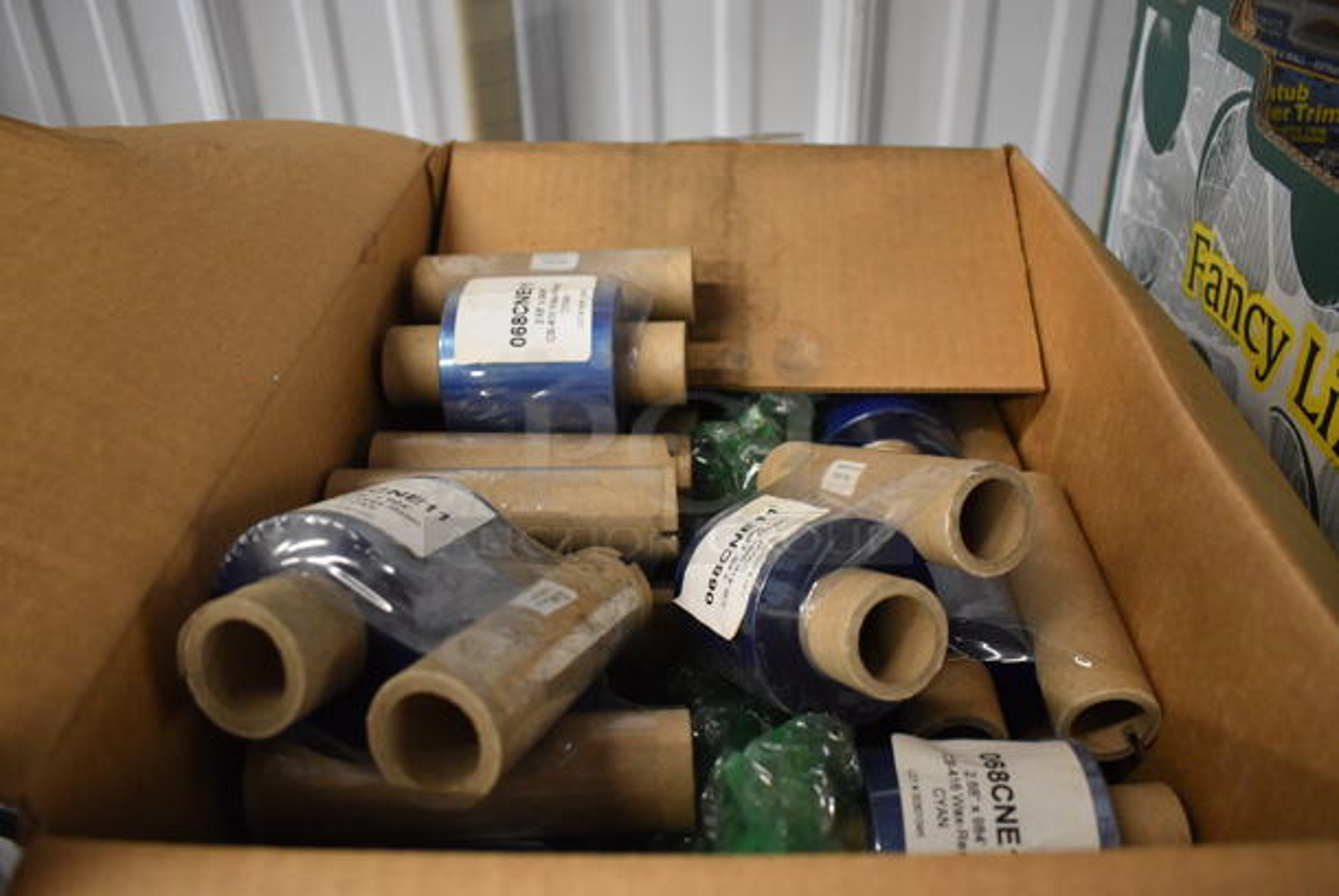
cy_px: 448
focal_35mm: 27
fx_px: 1005
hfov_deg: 67.3
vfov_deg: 48.0
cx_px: 670
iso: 2200
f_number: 3.5
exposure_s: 1/125
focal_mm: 18
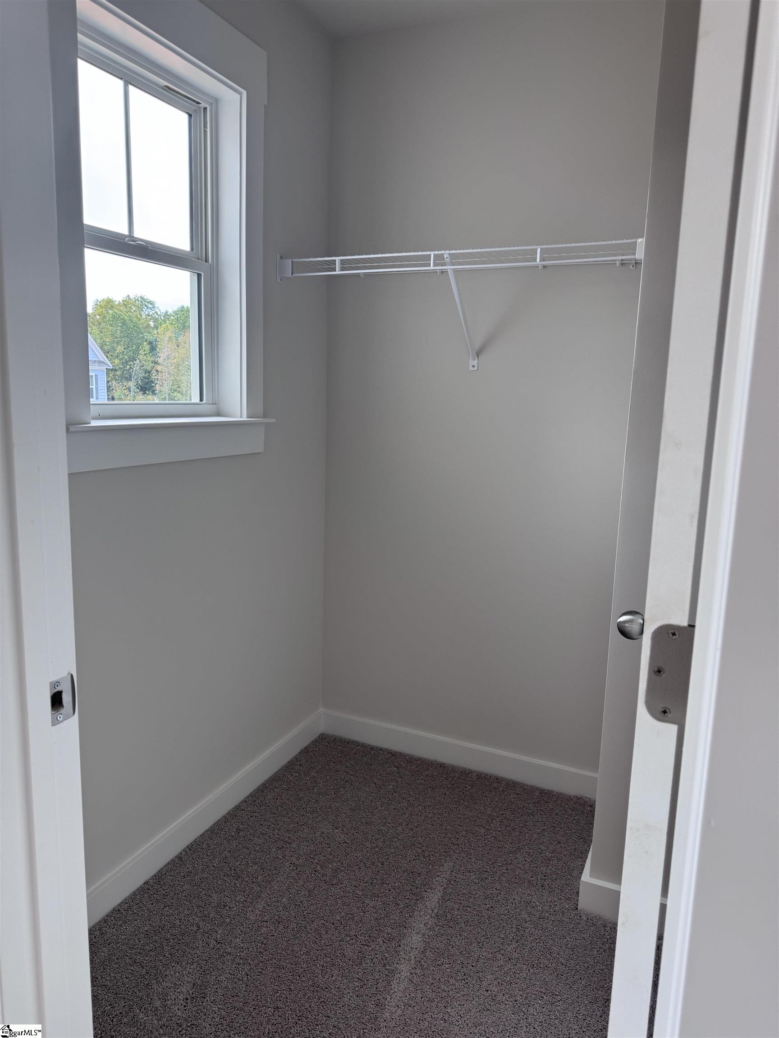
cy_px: 519
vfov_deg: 71.6
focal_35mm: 24
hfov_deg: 56.8
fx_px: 720
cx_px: 390
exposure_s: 1/121
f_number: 1.78
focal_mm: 6.76
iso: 80
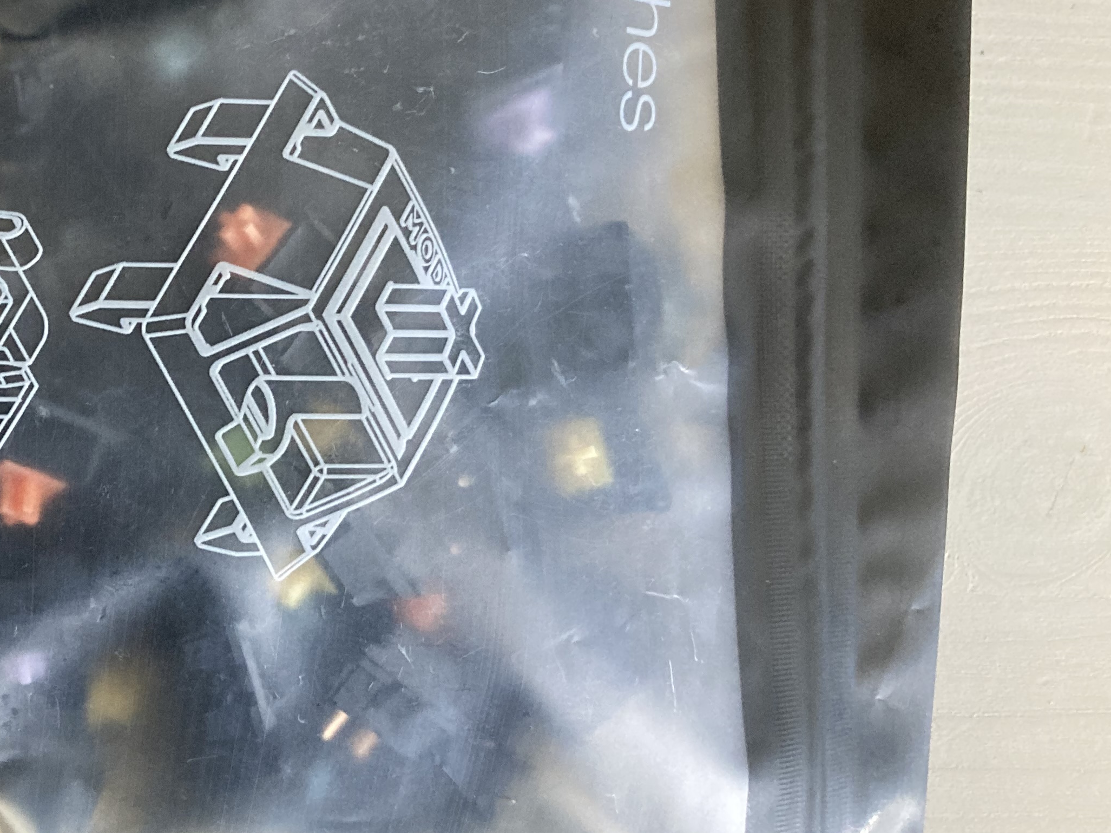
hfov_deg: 32.7
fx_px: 1765
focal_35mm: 55
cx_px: 57
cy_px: 333
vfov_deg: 26.5
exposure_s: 1/53
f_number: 1.8
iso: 320
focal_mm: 3.99
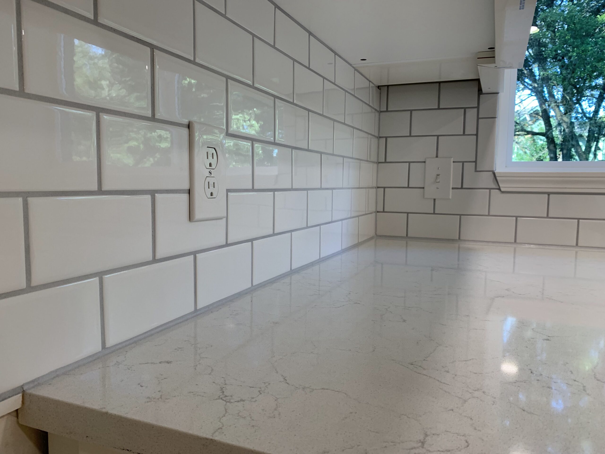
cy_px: 227
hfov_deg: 67.3
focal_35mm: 26
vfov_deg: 53.1
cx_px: 302
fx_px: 454
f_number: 1.8
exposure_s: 1/120
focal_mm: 4.25
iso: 80
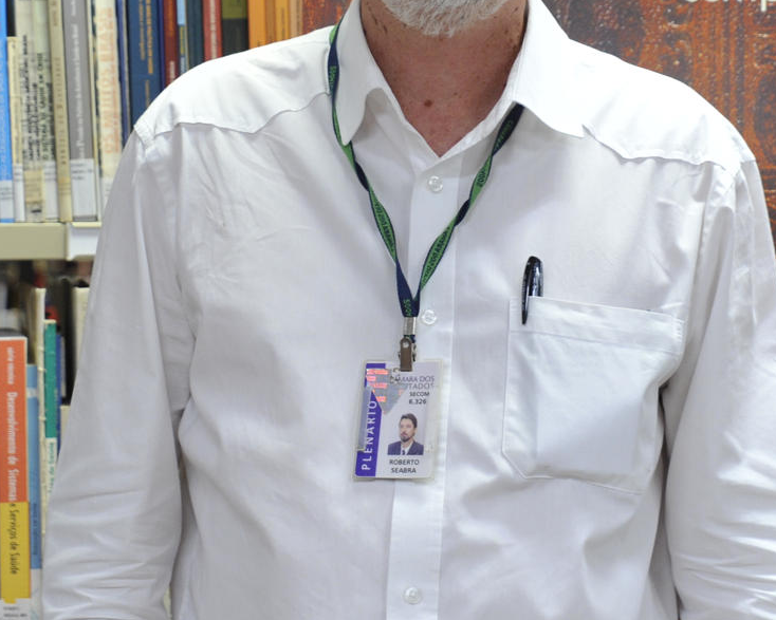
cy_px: 89
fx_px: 3697
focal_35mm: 161
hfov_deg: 12.0
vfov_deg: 9.6
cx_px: 312
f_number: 4.5
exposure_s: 1/125
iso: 1600
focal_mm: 70
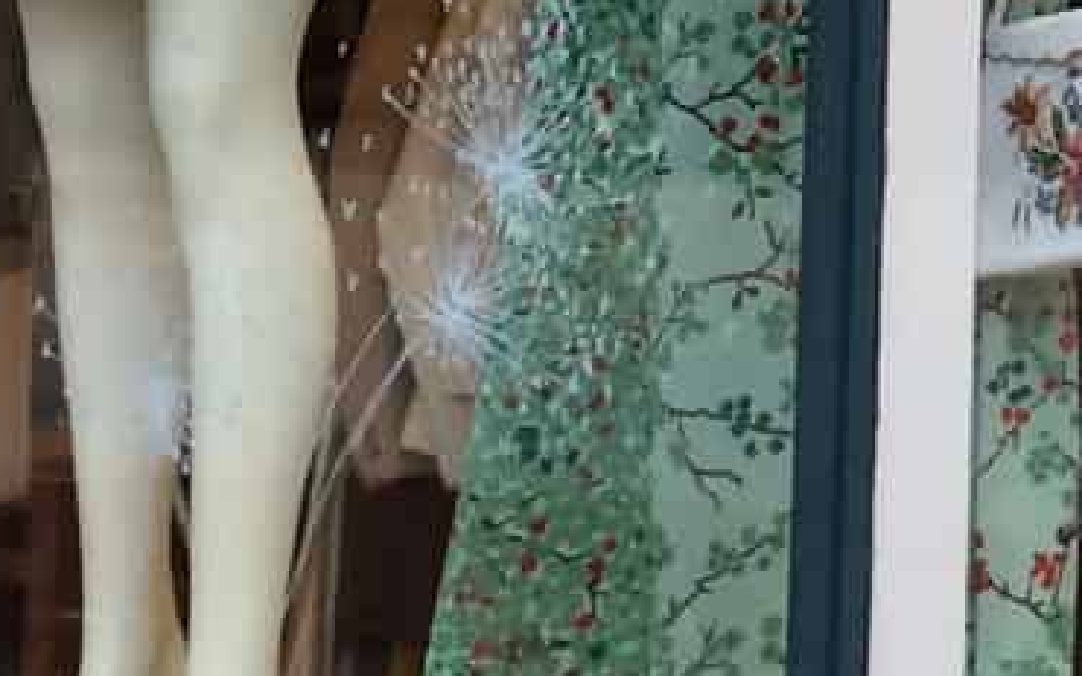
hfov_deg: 12.5
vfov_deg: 7.6
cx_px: 1642
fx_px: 4689
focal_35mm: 159
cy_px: -1084
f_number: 2.2
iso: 40
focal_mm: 4.15
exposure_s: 1/40
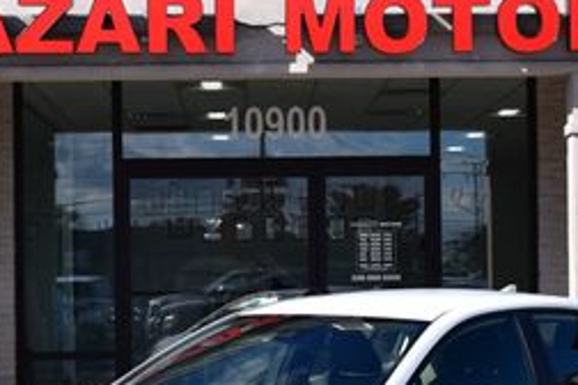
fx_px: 1589
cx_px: 314
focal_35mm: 99
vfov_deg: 13.8
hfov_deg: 20.6
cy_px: 300
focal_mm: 26
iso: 280
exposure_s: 1/500
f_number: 11
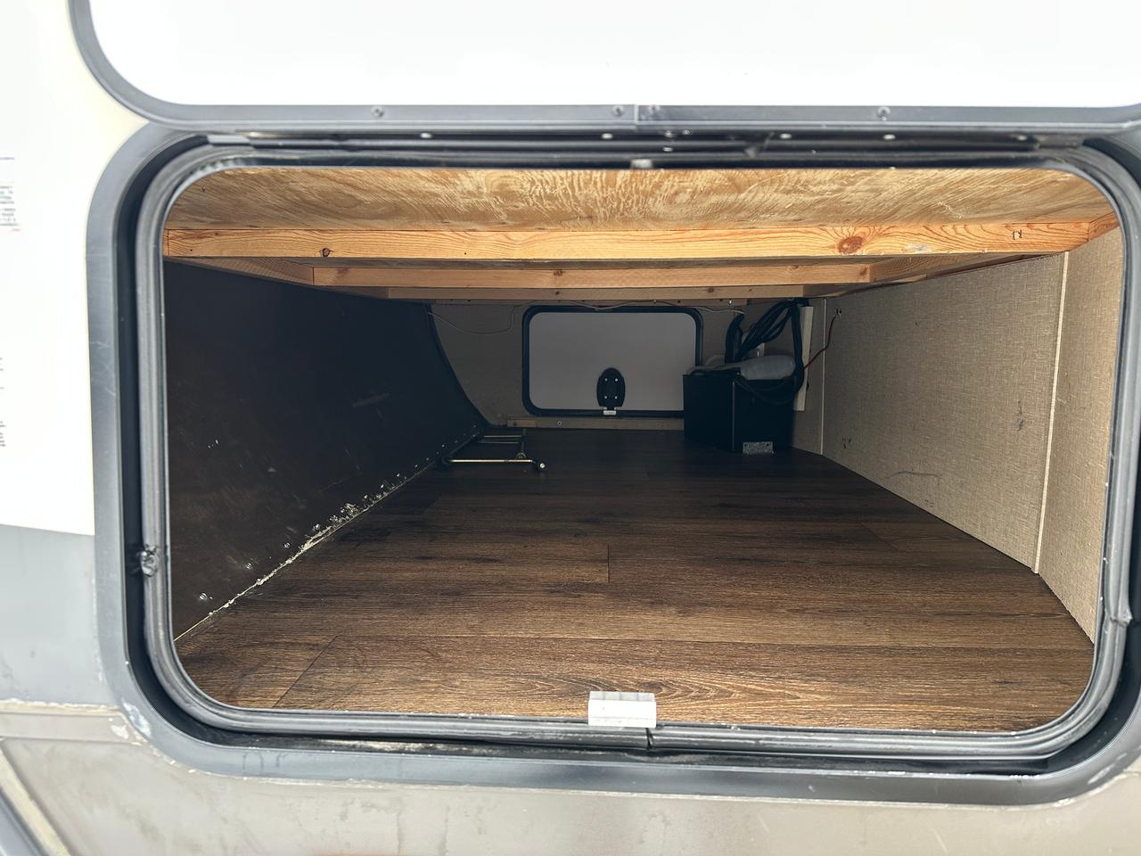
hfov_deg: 71.6
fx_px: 791
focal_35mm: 24
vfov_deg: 56.8
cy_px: 428
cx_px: 570
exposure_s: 1/121
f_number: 1.78
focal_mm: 6.86
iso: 100
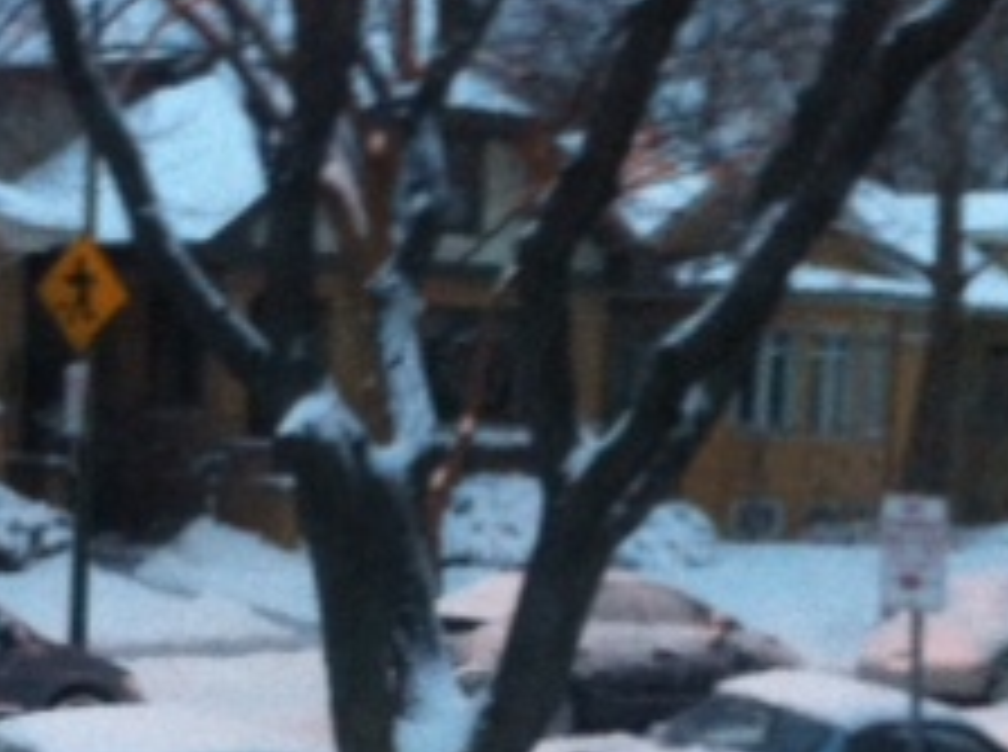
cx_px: 356
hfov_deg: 19.6
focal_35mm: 100
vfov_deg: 14.6
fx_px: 2906
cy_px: 653
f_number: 2.8
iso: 250
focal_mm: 3.85
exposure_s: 1/17
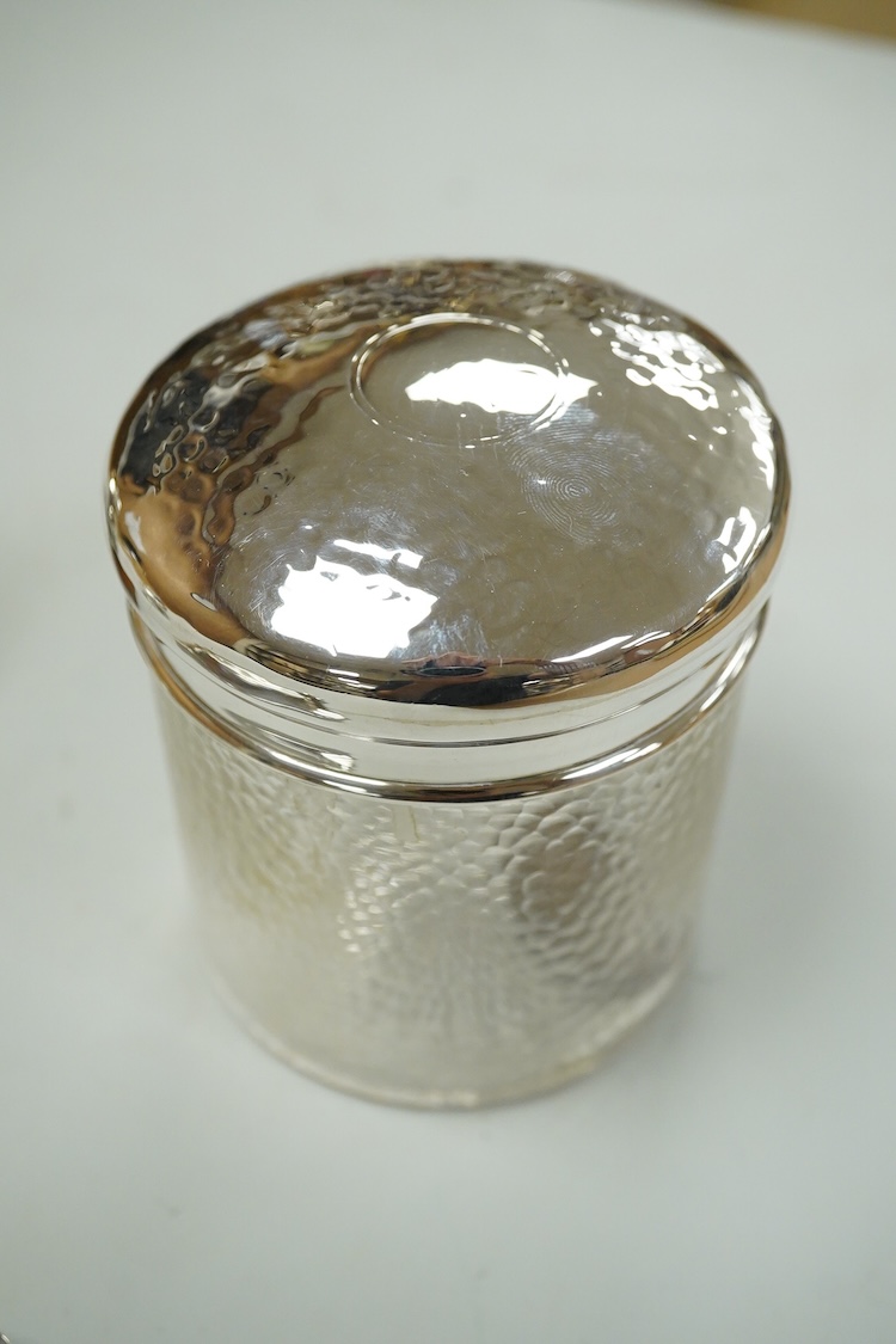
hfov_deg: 29.9
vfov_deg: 43.6
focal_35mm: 45
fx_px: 1680
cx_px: 448
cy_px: 672
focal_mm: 30
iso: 2500
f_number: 8
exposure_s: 1/400
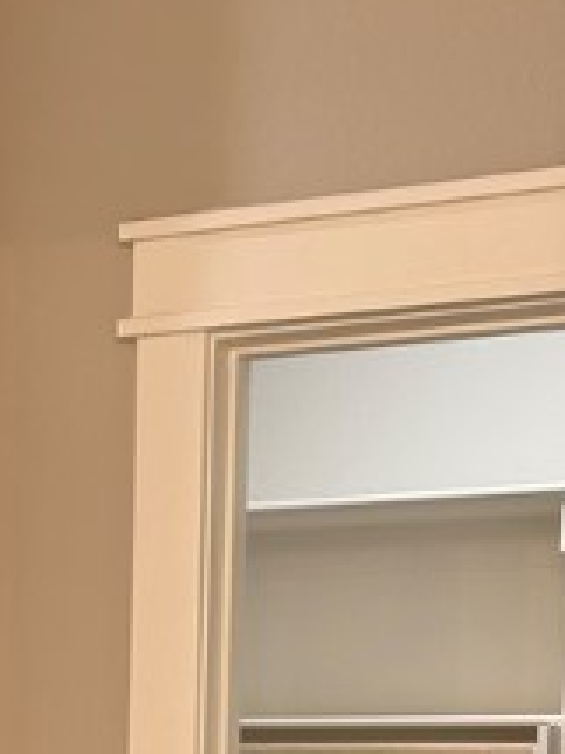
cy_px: 989
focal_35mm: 93
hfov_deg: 15.4
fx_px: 2026
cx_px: -70
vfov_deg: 19.4
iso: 80
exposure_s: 1/120
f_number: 1.5
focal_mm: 5.7
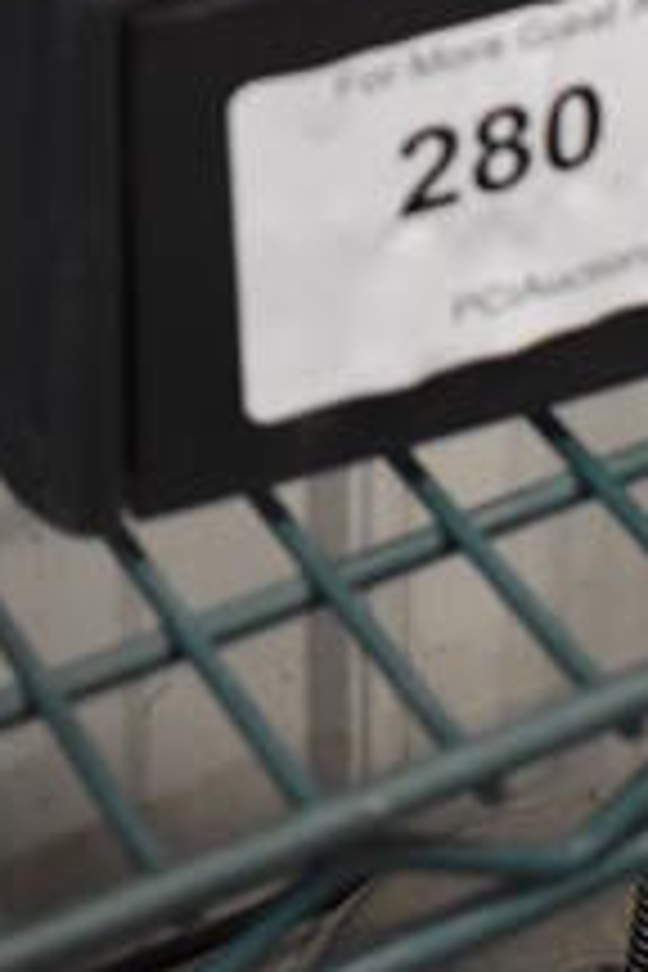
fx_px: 3078
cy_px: -389
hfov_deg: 12.0
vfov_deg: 16.7
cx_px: 558
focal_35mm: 114
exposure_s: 1/125
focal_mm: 18
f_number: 3.5
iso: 2200
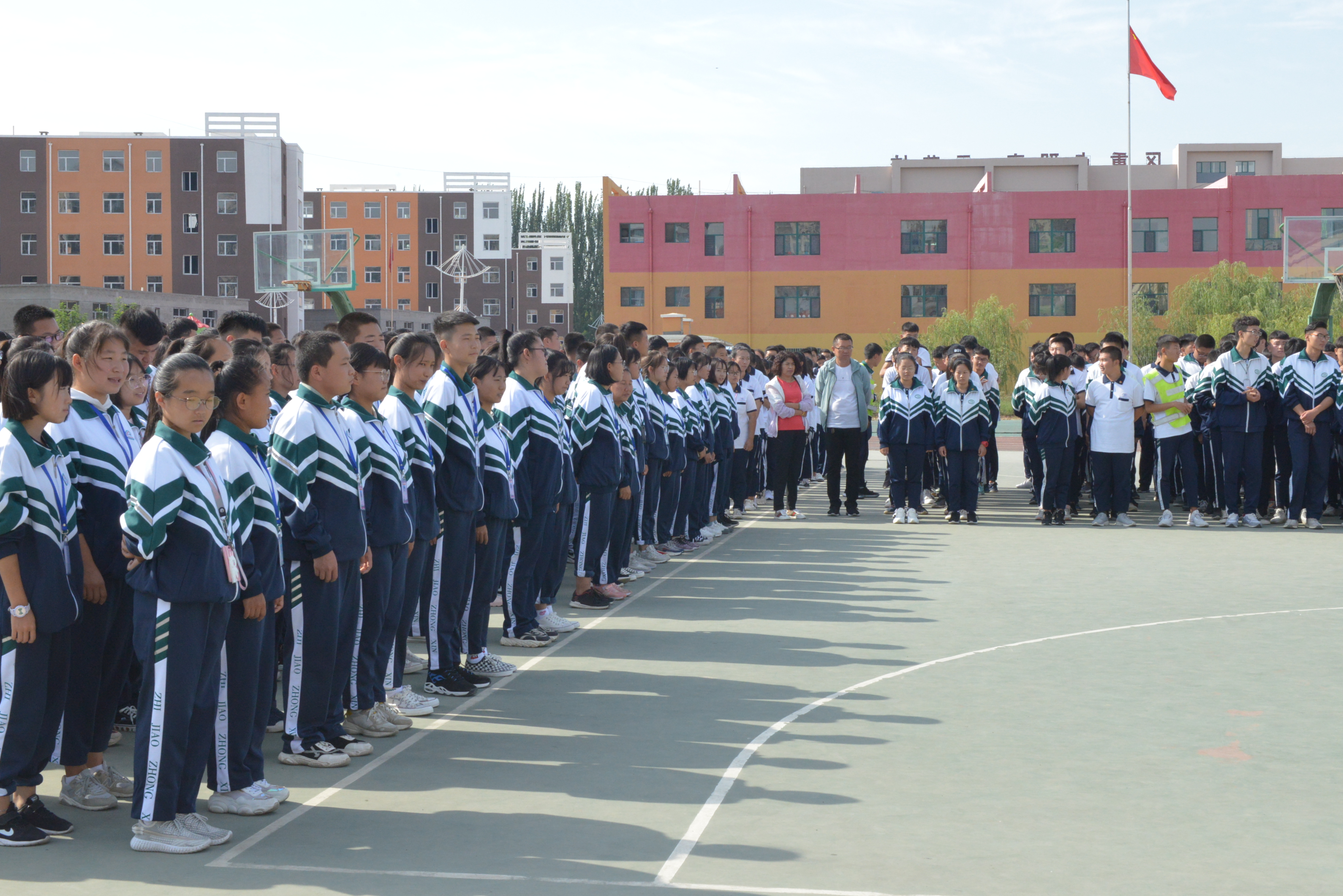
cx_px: 623
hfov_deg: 38.2
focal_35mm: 52
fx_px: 1940
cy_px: 420
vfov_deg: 26.0
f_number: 14
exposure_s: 1/800
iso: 3200
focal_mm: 48
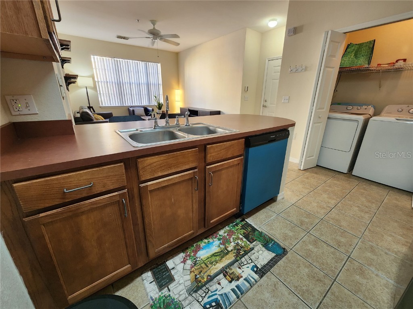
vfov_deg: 89.9
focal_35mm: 13
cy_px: 154
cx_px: 206
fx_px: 155
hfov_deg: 106.2
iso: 200
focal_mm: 2.2
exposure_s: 1/60
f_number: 2.2
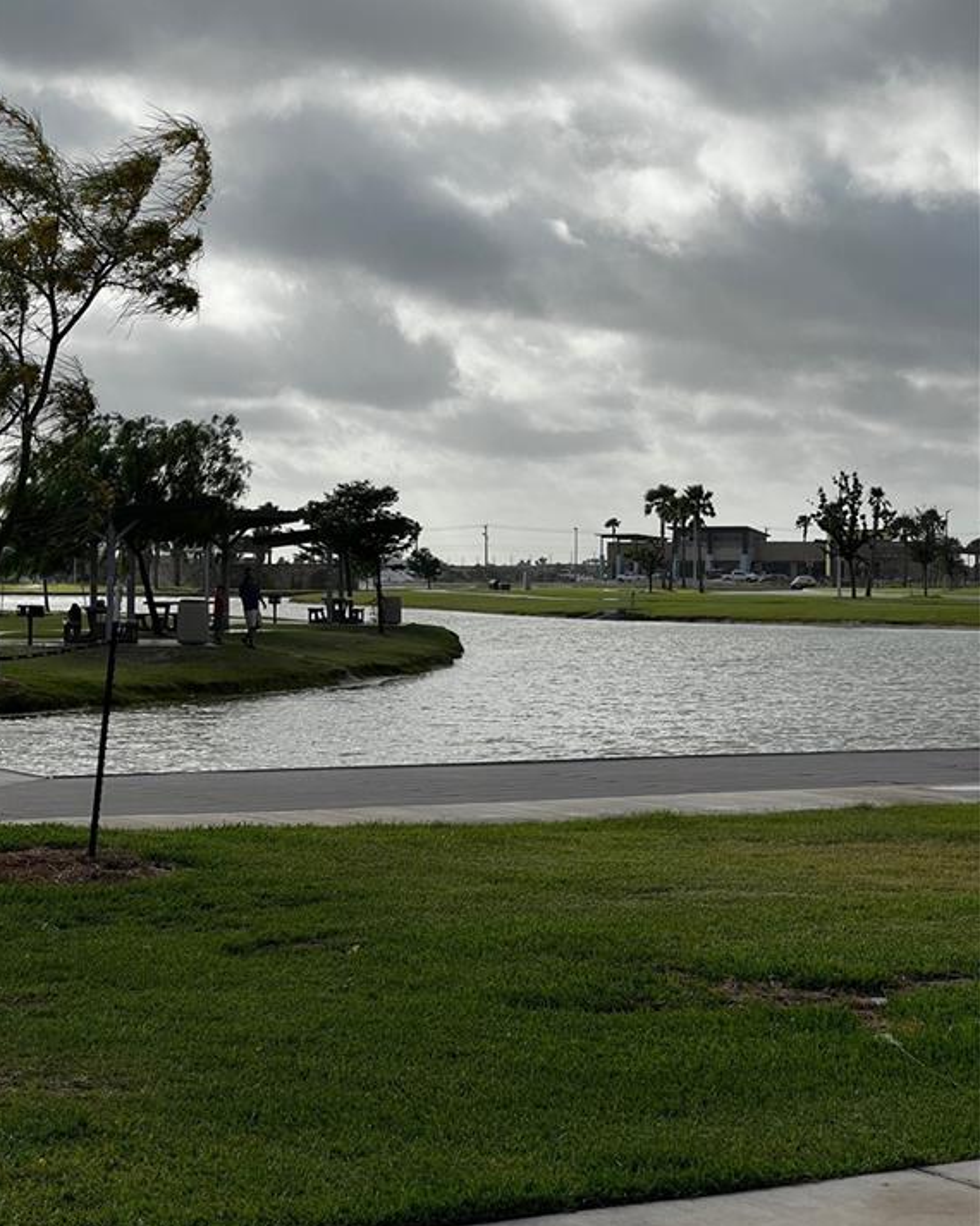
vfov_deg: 23.6
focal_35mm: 81
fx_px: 2938
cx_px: 487
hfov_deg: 18.9
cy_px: 629
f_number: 2.8
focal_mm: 9
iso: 32
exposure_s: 1/1623
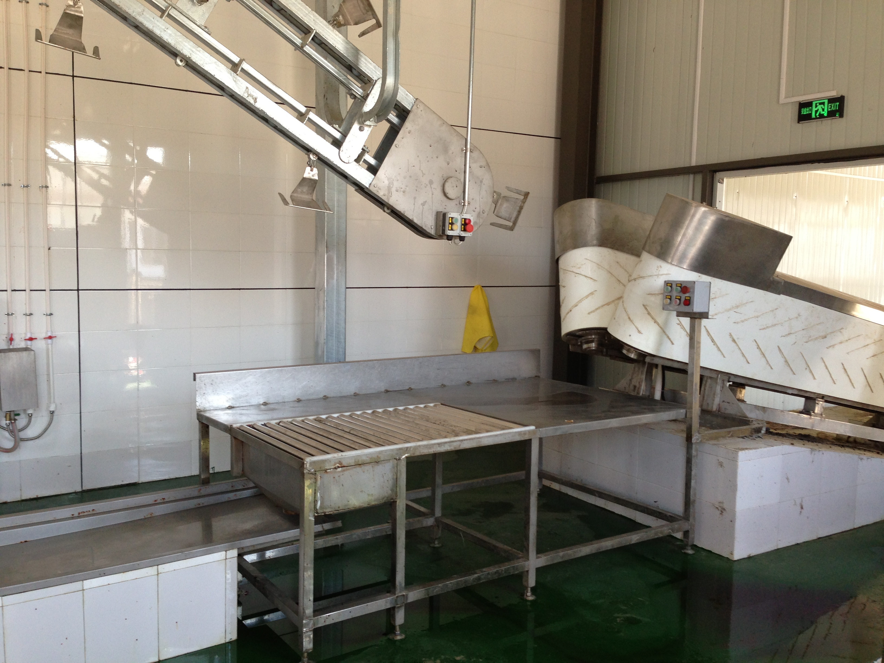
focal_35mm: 33
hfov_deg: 55.4
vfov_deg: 42.9
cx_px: 442
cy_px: 332
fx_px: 843
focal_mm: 4.13
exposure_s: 1/60
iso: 64
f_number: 2.4
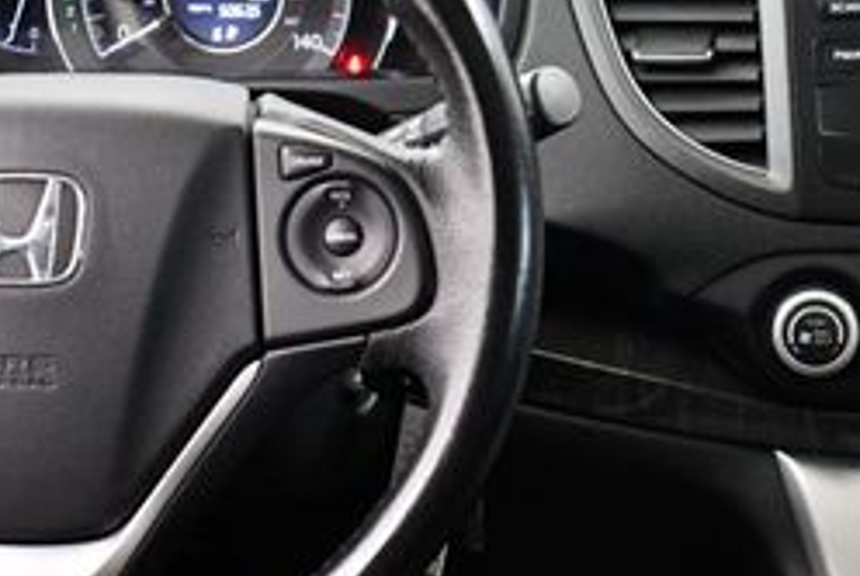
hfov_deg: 21.6
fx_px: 2224
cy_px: 243
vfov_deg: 14.7
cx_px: 683
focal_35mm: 93
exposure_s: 1/80
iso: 3200
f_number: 3.5
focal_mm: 18
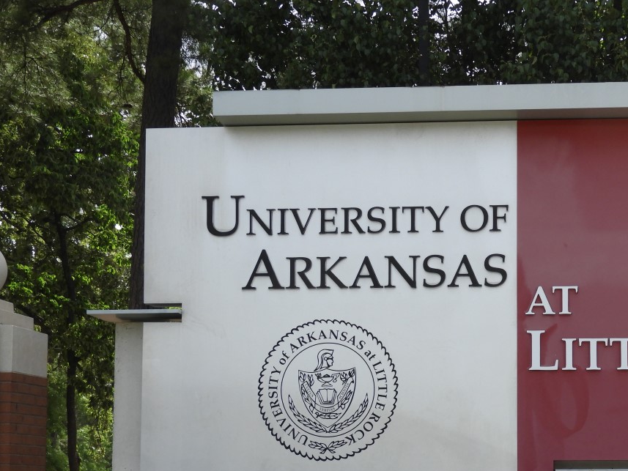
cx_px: 480
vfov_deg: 17.5
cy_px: 360
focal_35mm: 84
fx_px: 1524
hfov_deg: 23.0
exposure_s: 1/400
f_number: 4
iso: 100
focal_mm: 9
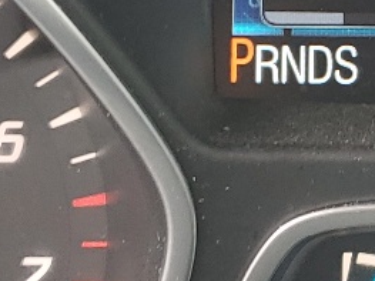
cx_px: 545
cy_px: 51
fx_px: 1711
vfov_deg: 9.4
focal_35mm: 158
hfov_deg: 12.0
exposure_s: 1/60.2
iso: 53
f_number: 1.5
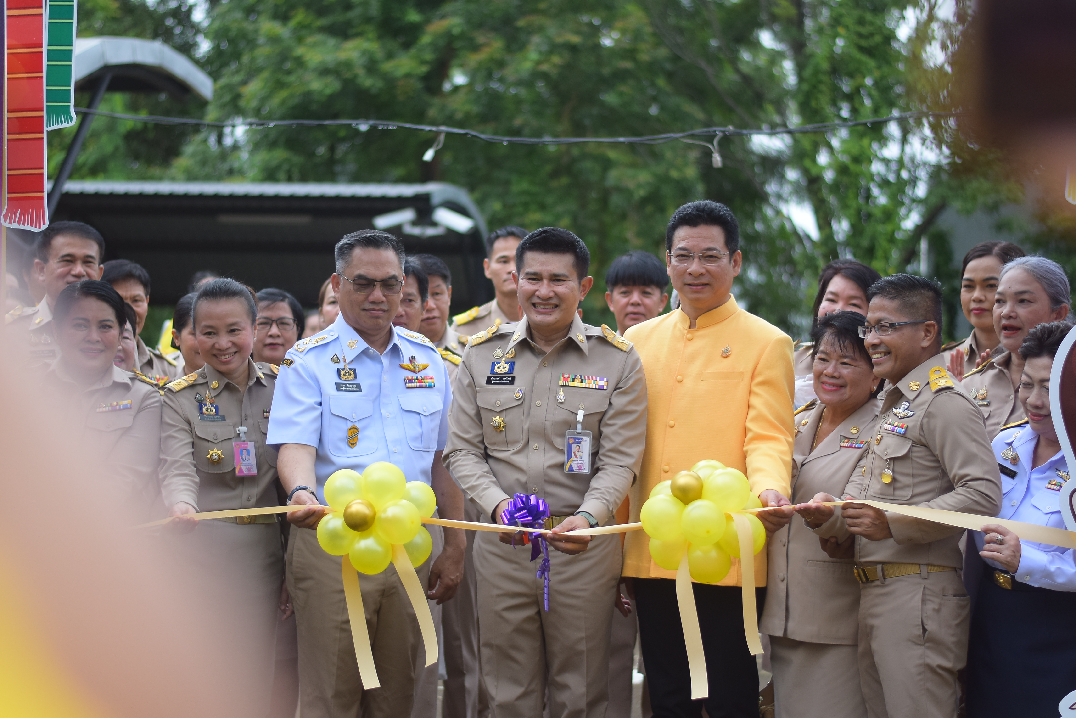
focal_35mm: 75
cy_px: 359
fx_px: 2242
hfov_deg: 27.0
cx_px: 538
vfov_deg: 18.2
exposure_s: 1/1600
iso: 400
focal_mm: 50
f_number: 1.8
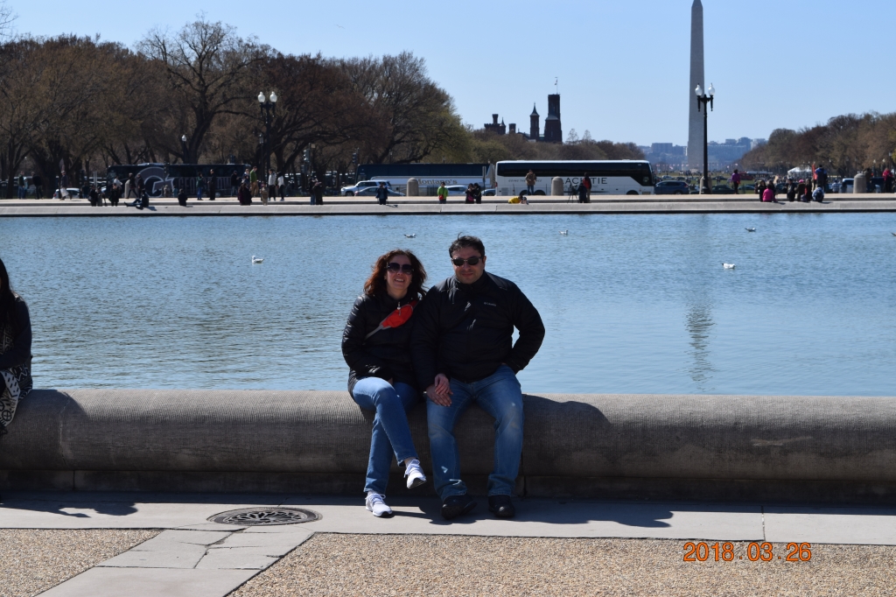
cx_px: 448
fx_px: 2053
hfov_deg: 24.6
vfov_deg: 16.5
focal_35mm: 82
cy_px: 298
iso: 200
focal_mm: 55
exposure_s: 1/400
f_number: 10
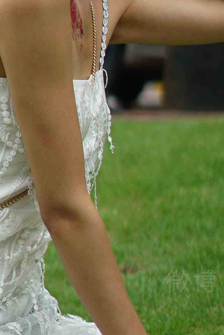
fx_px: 1753
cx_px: -1
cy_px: 232
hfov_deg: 7.3
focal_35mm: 188
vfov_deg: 10.9
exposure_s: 1/8000
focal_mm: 50
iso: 250
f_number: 1.8
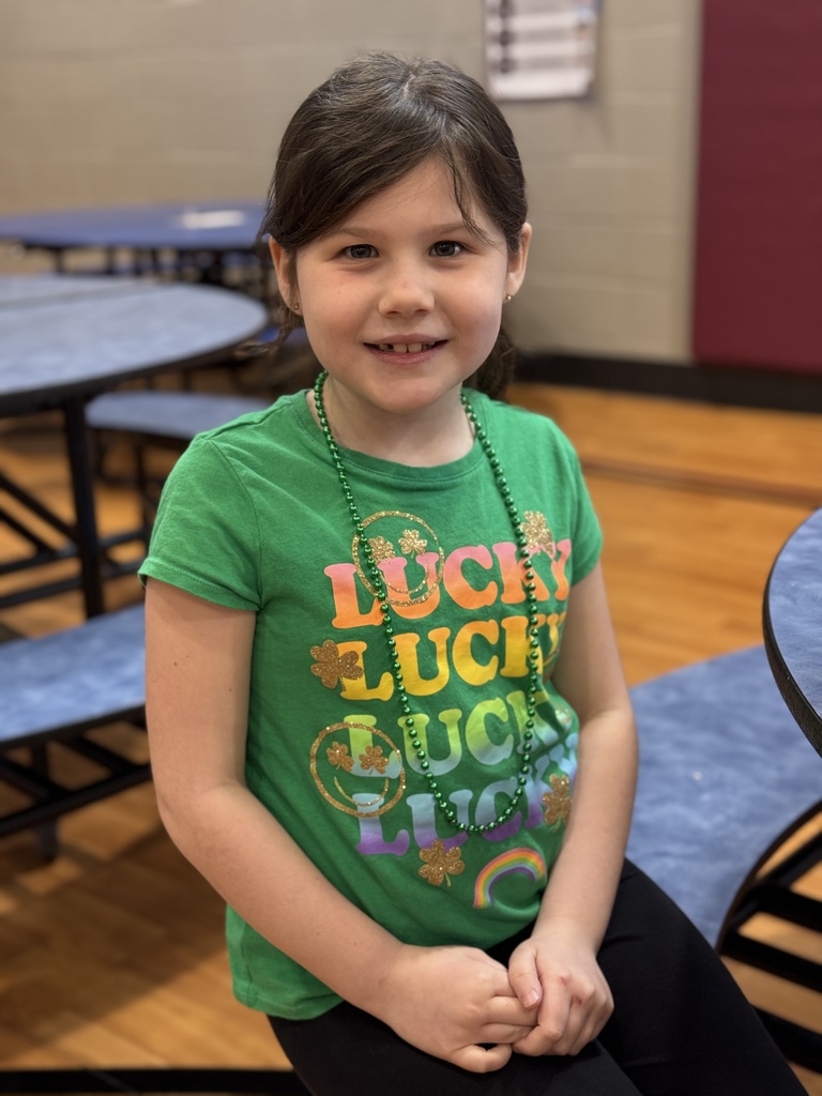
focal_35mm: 48
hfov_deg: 30.3
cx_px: 411
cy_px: 548
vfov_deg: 39.7
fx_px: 1520
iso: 125
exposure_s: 1/60
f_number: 1.78
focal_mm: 6.76
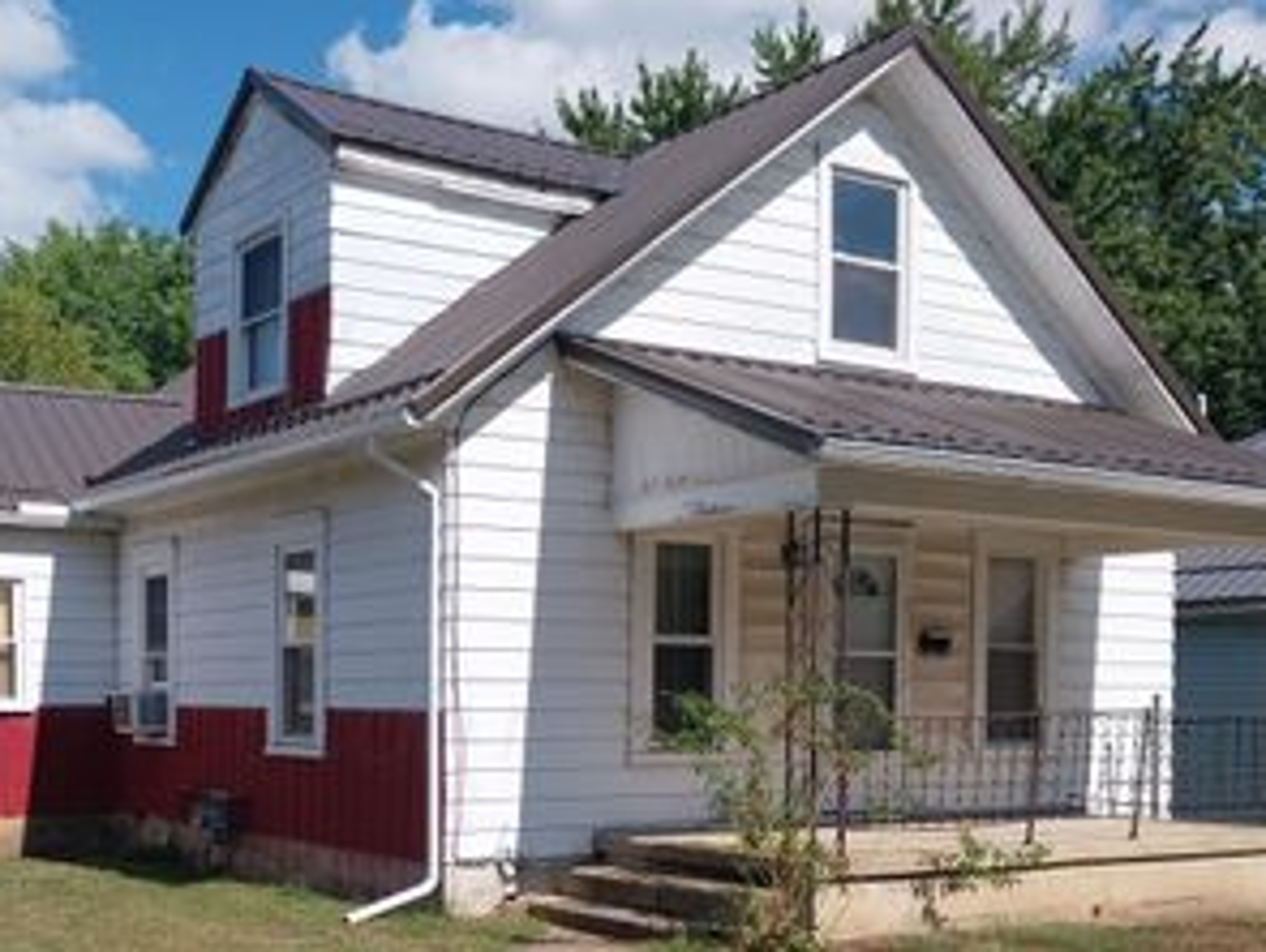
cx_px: 451
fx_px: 1611
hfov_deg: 42.5
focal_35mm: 44
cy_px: 731
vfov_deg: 32.2
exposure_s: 1/997
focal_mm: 4
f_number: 1.8
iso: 20
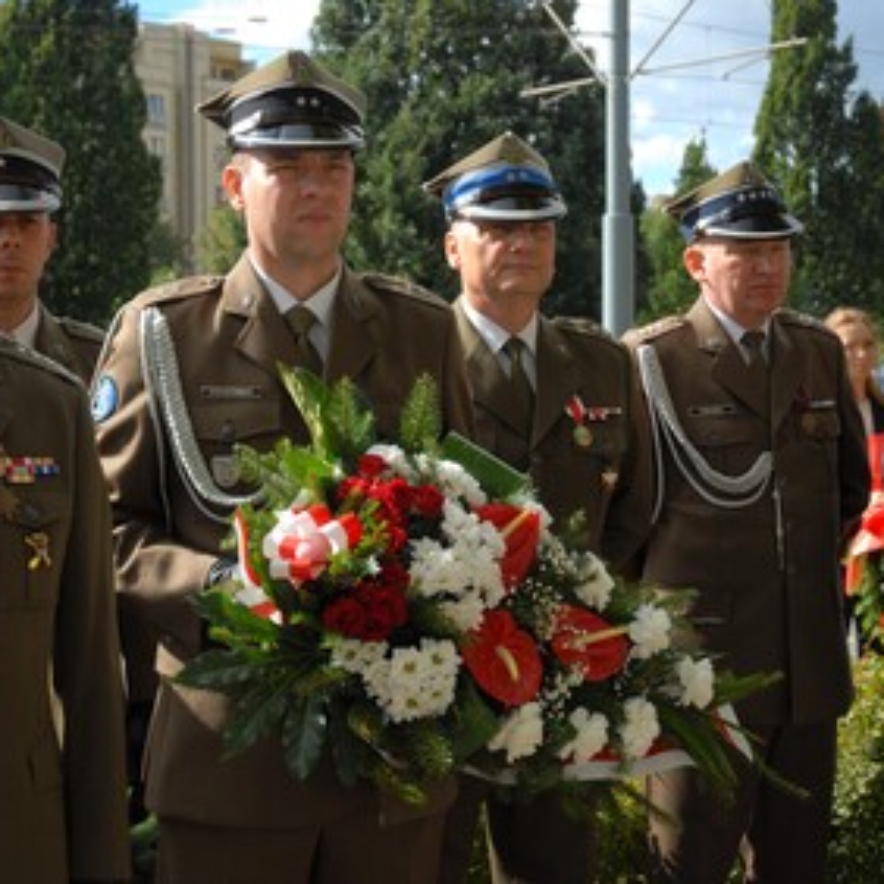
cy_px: 442
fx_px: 2109
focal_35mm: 73
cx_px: 323
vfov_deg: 23.7
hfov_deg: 23.6
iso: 200
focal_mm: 38
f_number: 5.6
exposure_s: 1/500
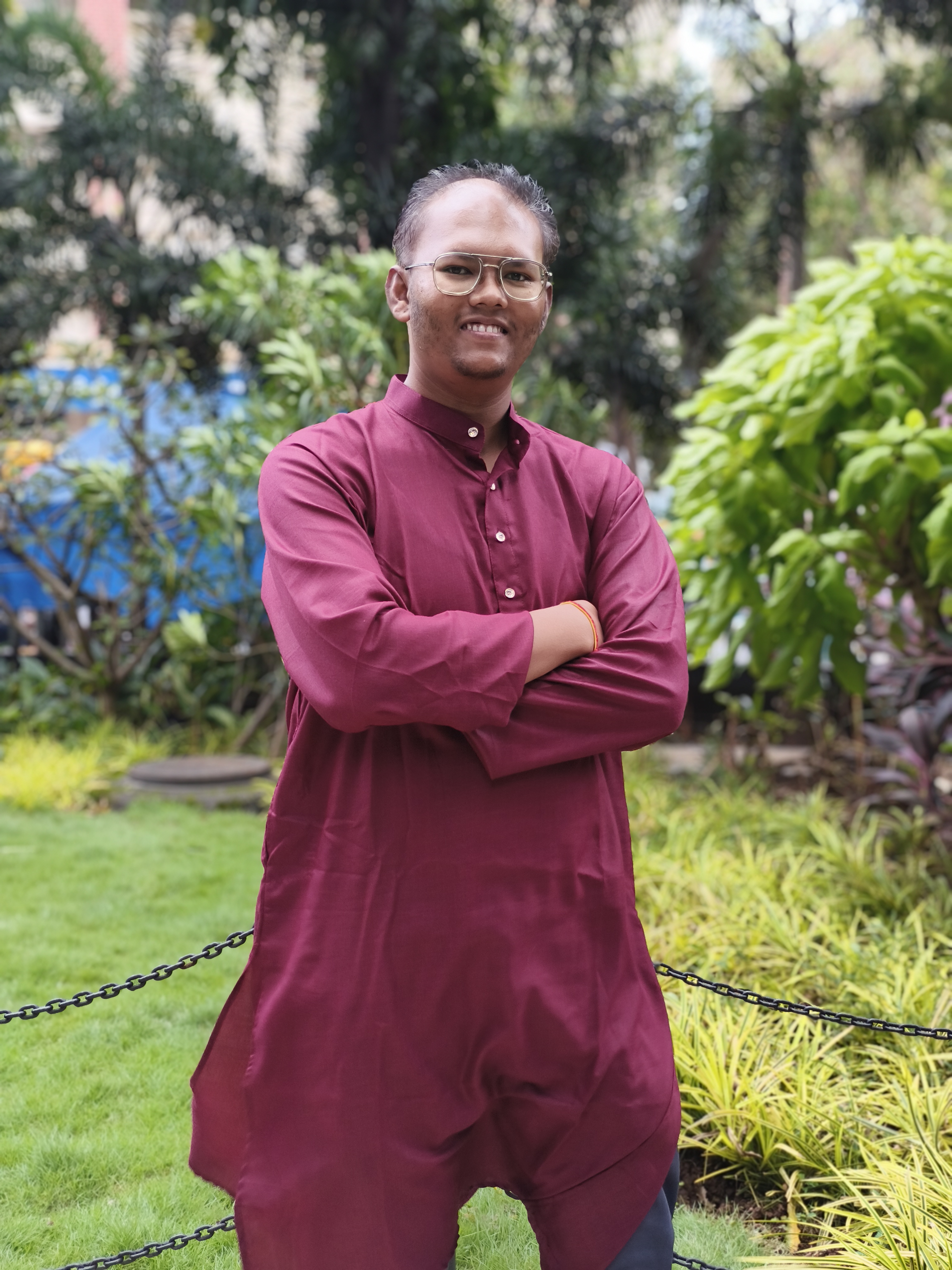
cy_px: 635
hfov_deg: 29.1
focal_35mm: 50
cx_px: 476
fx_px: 1833
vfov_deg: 38.2
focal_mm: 7.1
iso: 100
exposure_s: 1/139
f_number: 1.85
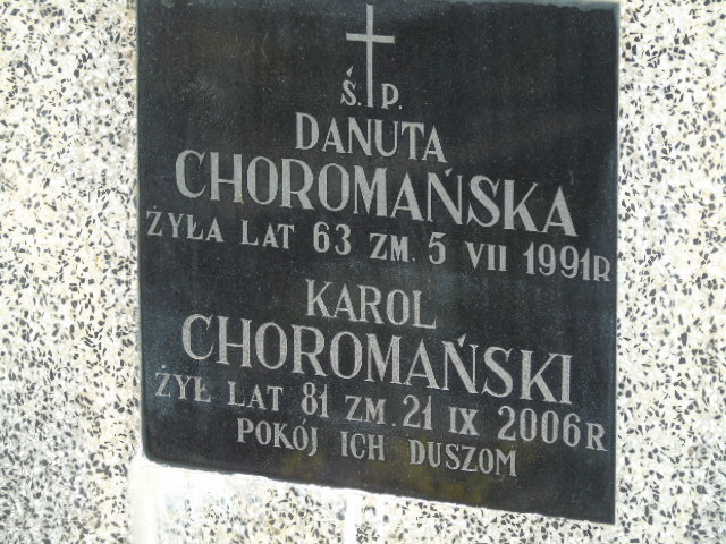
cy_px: 272
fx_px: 3901
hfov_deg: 10.6
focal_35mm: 186
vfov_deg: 8.0
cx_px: 363
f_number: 5
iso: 80
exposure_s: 1/250
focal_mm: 33
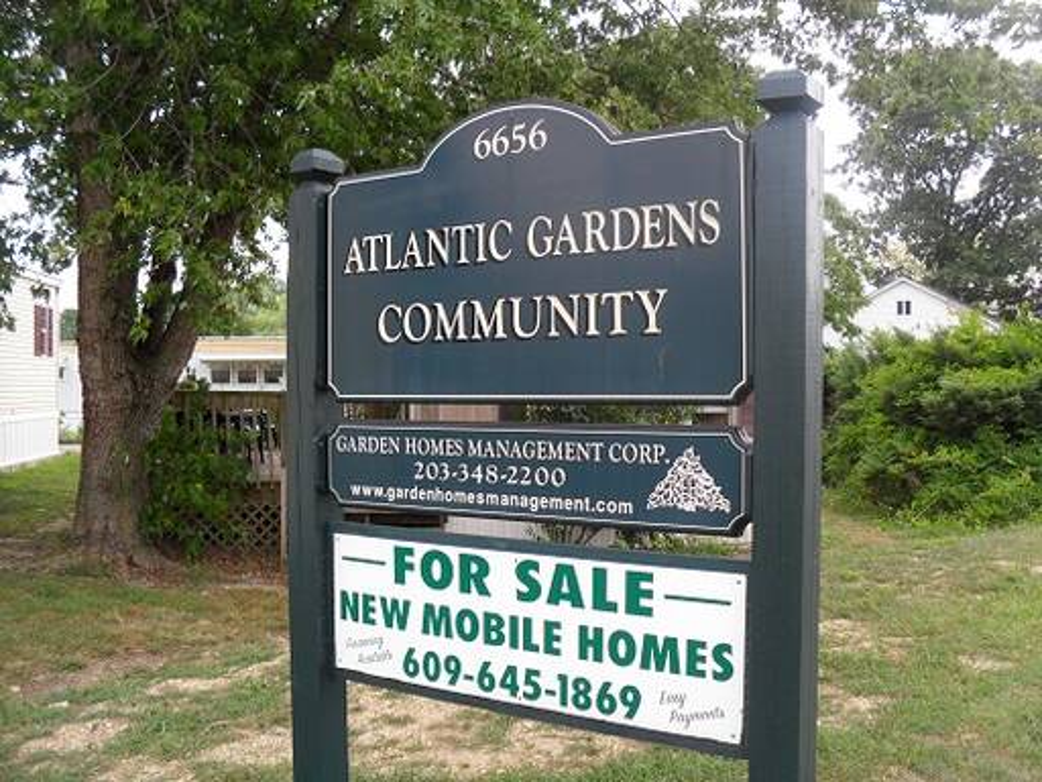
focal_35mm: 35
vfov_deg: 40.7
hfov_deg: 52.6
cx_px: 521
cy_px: 391
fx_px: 1054
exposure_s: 1/350
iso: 80
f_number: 3
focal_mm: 6.3
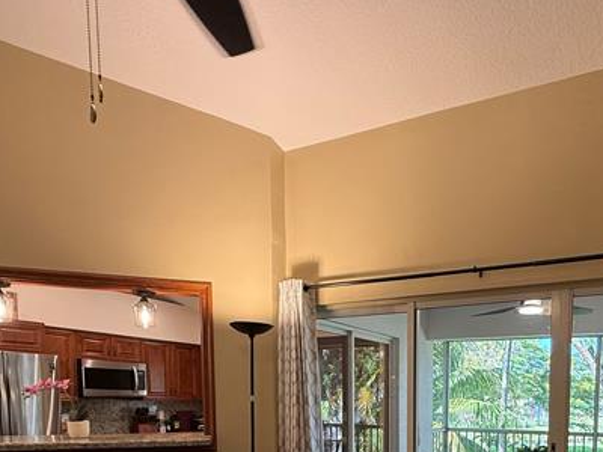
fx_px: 488
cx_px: 407
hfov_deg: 61.7
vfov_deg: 43.5
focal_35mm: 28
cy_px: 440
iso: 200
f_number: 2.2
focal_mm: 2.22
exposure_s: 1/120
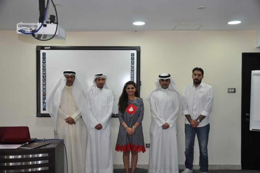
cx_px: 130
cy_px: 86
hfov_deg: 51.3
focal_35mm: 38
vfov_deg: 35.4
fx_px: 271
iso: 1000
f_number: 4.5
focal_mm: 25
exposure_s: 1/160
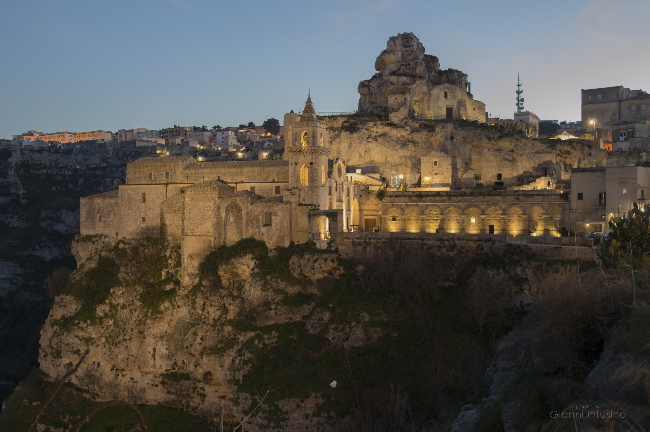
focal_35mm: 40
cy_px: 216
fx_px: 730
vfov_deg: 32.9
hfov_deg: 48.0
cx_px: 325
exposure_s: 8
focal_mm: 27
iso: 100
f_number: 7.1
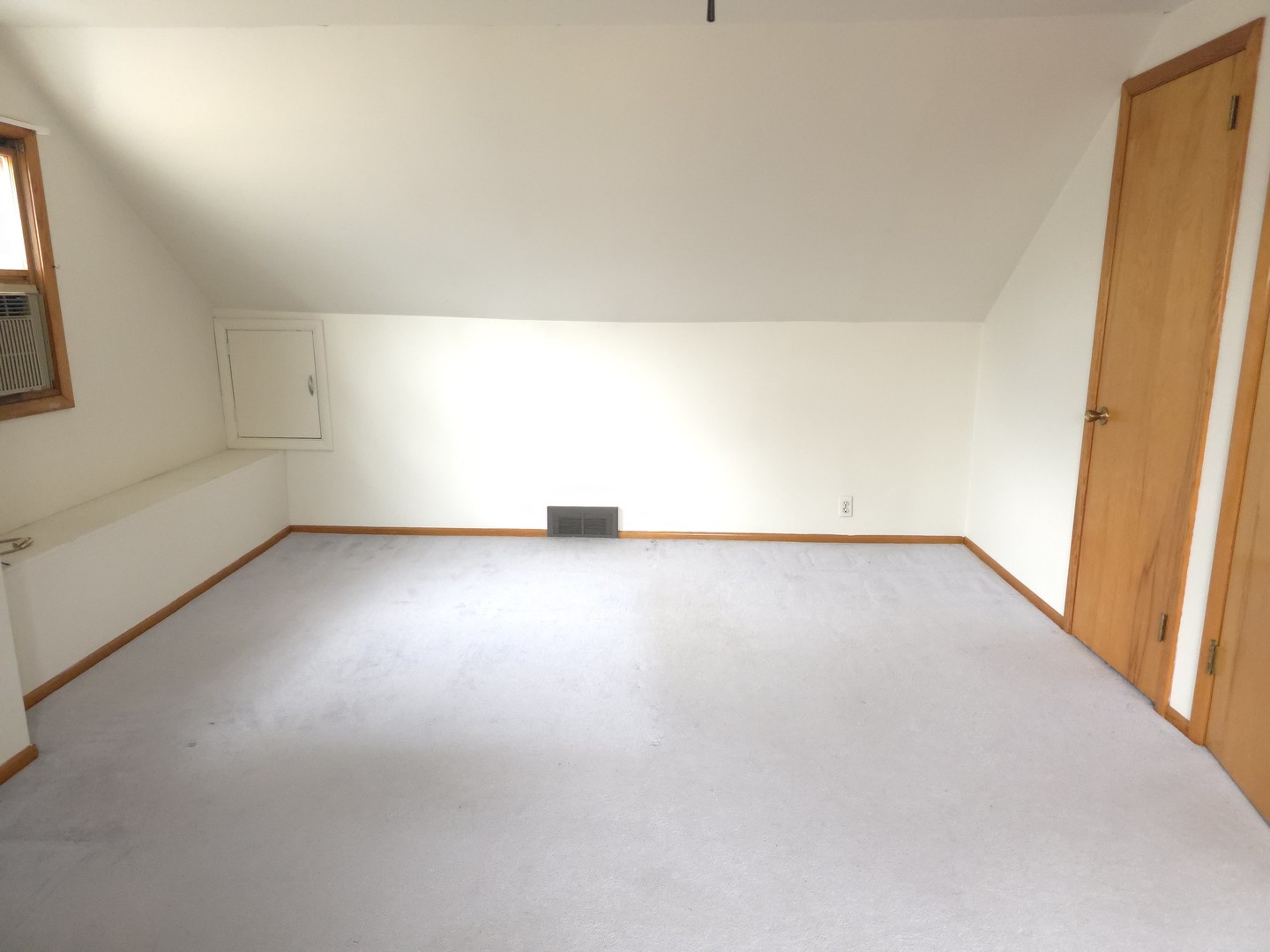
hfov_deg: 73.9
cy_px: 476
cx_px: 635
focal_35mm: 23
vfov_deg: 58.9
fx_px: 844
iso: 1600
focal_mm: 6.3
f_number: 1.7
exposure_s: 1/50
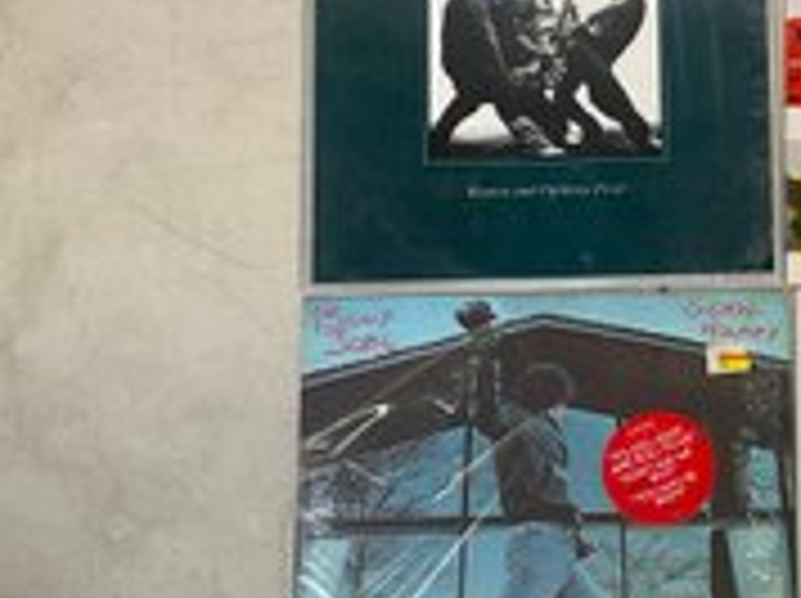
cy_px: 299
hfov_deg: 32.2
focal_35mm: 56
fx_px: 1294
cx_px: 763
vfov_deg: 26.0
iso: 40
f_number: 1.8
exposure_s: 1/120
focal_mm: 3
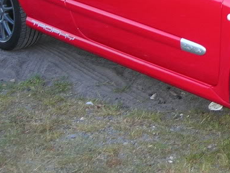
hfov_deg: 18.6
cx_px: 248
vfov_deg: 14.4
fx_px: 678
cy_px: 33
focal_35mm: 102
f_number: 2.8
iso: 64
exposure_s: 1/30
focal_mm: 7.8
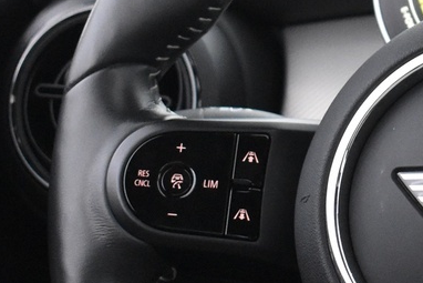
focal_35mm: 178
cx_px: 461
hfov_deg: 11.4
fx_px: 2092
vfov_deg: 7.7
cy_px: 170
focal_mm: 28
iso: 3200
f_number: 4.2
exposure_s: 1/40
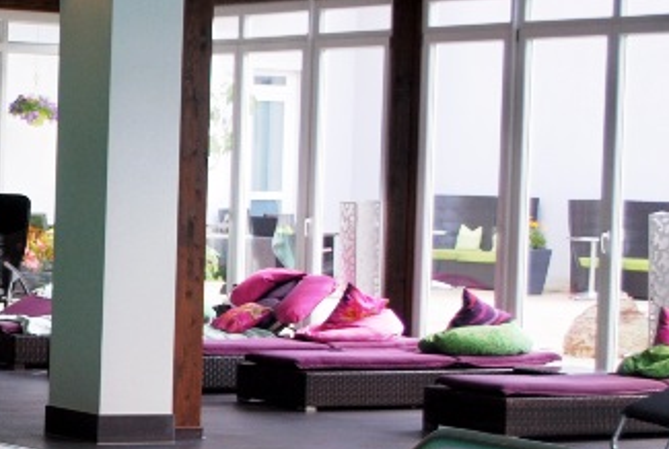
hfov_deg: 13.7
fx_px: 2644
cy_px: 329
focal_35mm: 142
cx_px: -298
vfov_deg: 9.7
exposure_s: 1/125
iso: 200
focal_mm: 30
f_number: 4.5
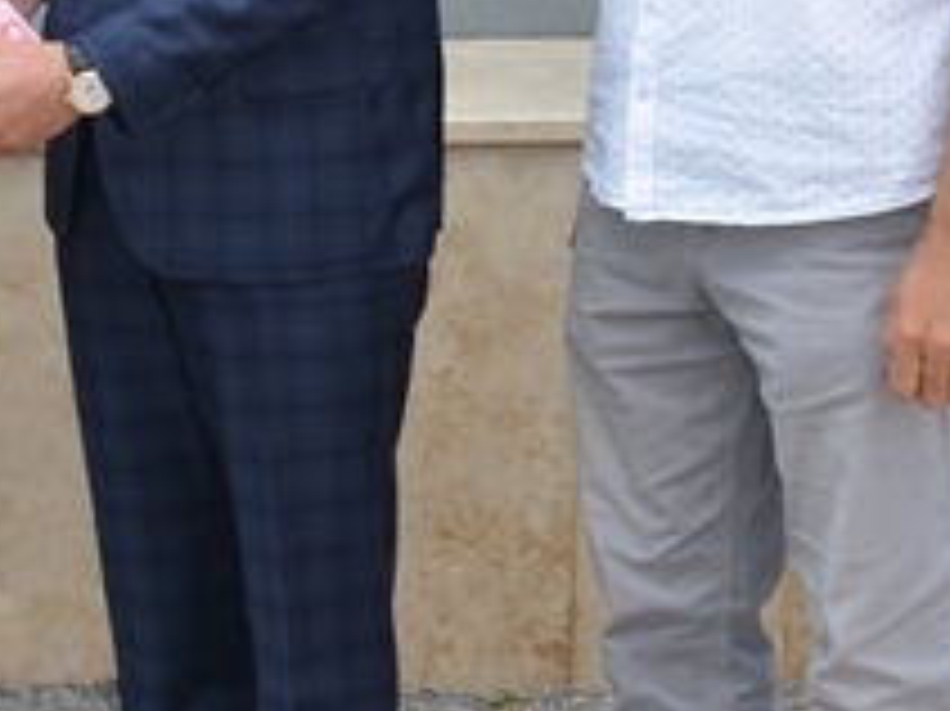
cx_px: -423
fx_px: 3540
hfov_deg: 14.4
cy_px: -248
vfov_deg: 11.2
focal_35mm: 129
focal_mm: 21
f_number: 7.1
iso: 200
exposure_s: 1/200
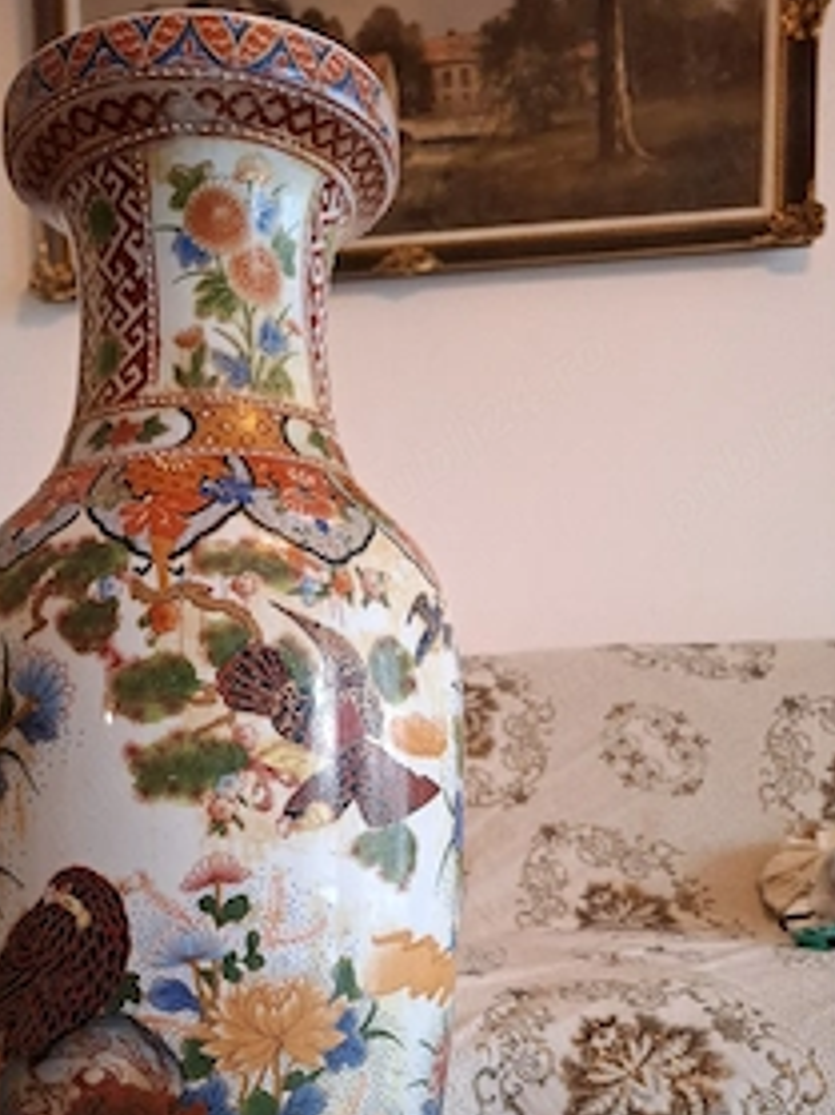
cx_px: 248
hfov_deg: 42.1
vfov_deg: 53.6
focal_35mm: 33
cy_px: 791
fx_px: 1062
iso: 250
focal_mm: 5.54
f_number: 1.8
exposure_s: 1/50
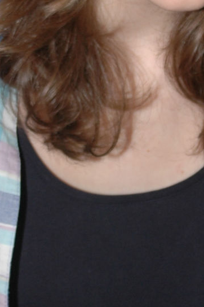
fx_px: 1923
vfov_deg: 9.1
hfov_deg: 6.1
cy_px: 144
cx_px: 132
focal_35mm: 226
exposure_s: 1/60
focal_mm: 40
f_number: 5.3
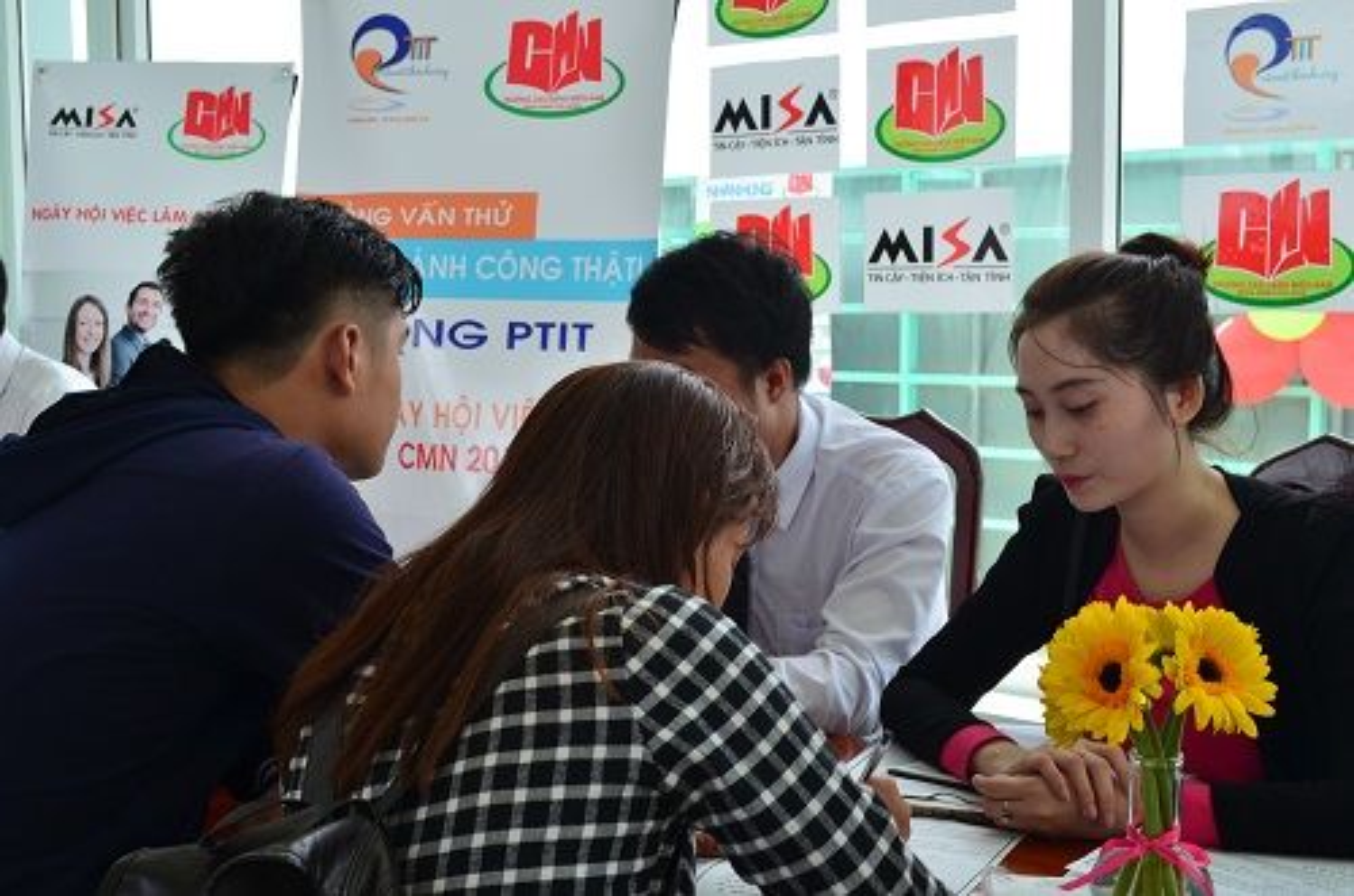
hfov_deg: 43.7
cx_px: 677
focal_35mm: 45
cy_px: 448
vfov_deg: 29.7
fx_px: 1689
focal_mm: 30
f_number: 10
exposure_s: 1/80
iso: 200
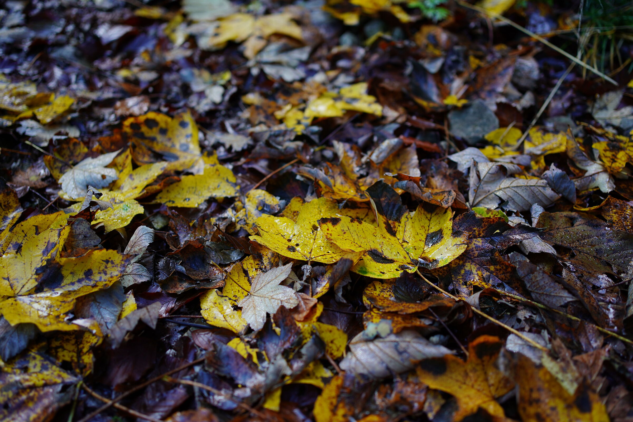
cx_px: 316
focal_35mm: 35
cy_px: 211
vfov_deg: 37.9
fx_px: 615
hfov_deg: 54.4
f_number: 2.5
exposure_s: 1/125
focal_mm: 35
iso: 100
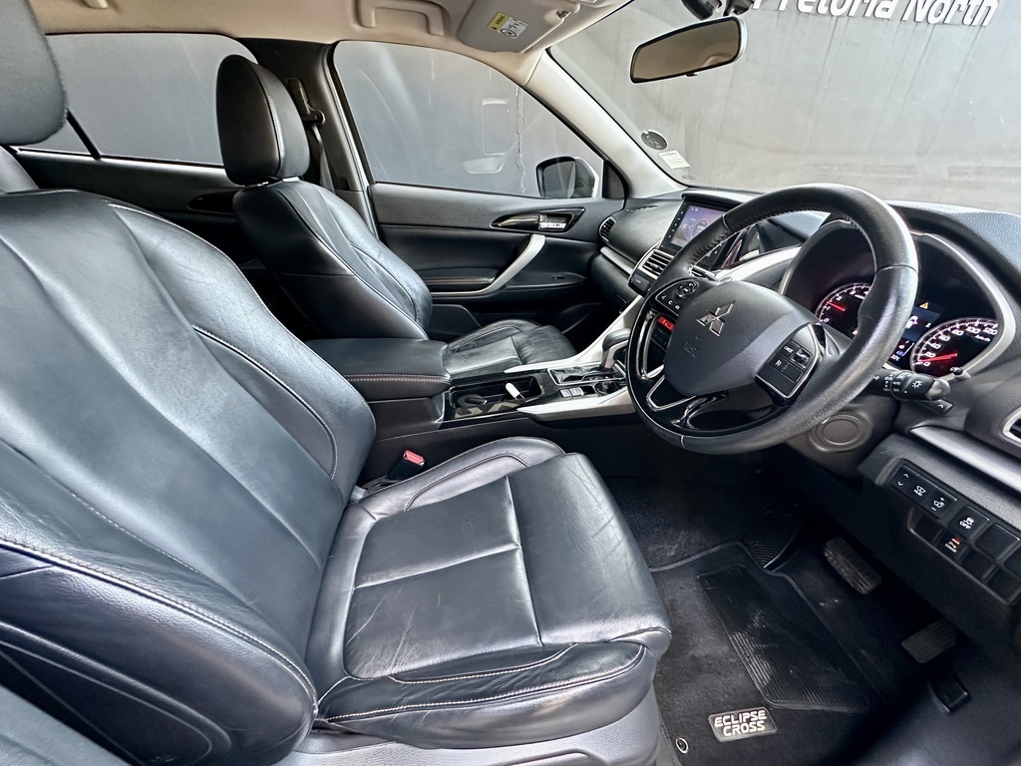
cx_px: 510
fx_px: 413
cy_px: 383
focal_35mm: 14
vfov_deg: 85.7
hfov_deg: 102.1
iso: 1000
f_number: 2.2
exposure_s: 1/60
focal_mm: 2.22
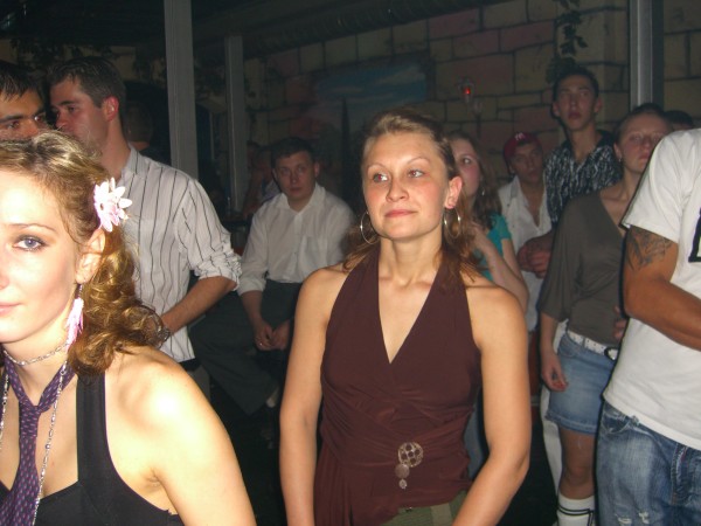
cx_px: 350
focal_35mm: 38
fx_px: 770
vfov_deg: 37.7
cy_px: 263
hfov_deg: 49.0
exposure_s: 1/60
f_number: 2.8
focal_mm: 7.9
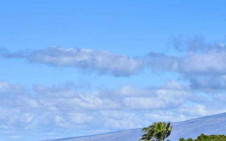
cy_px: 146
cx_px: 152
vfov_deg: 6.5
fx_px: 1238
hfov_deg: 10.4
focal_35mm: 201
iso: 100
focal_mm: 92
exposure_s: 1/200
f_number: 13
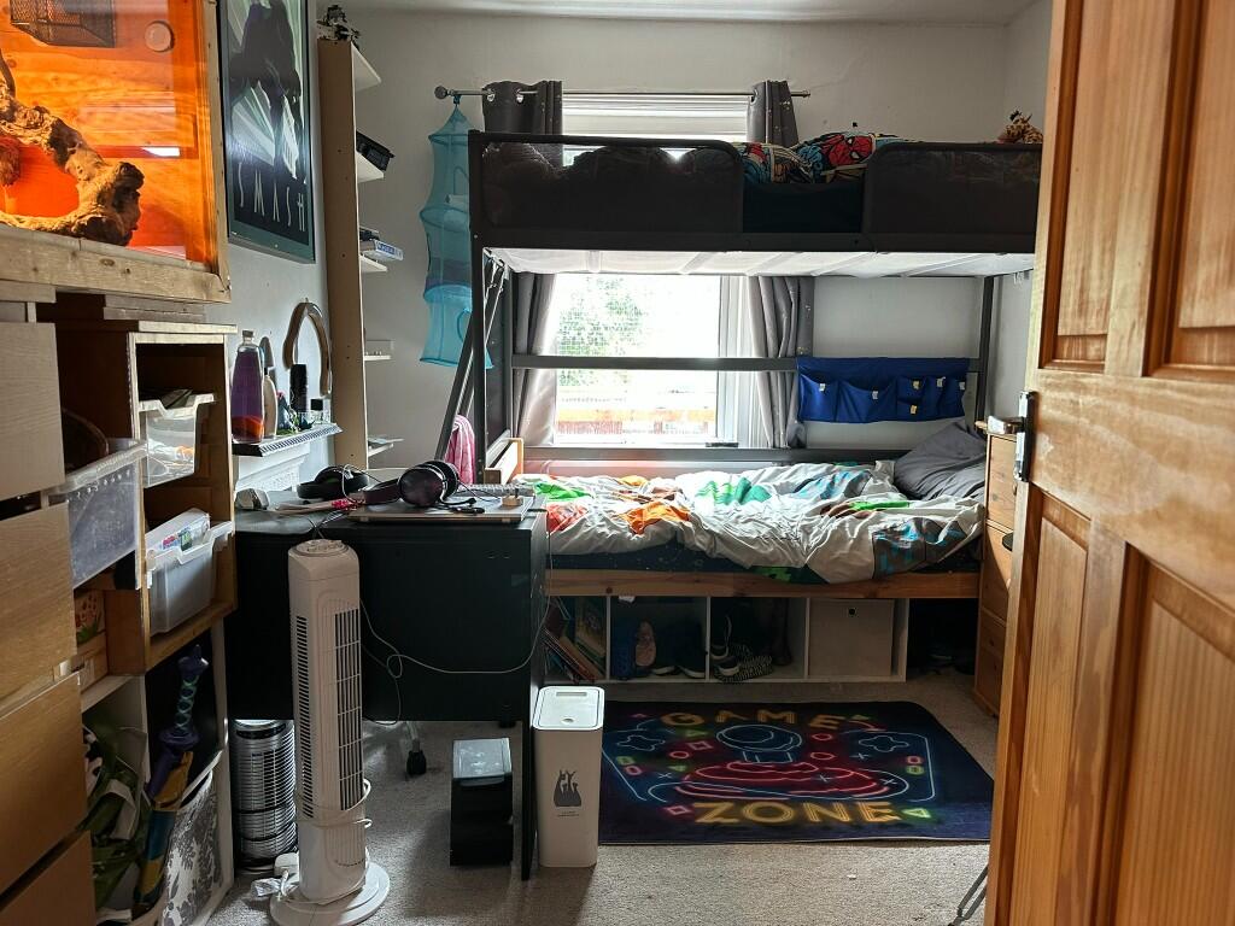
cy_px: 463
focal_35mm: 24
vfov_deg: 56.8
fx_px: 856
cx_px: 618
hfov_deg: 71.6
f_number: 1.78
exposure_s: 1/50
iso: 250
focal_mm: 6.86
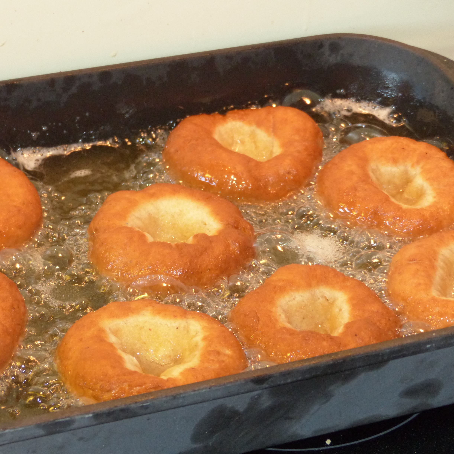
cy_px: 227
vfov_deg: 15.7
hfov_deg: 15.7
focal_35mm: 111
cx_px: 172
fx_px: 1647
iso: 400
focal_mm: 16.9
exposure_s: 1/60
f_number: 2.8
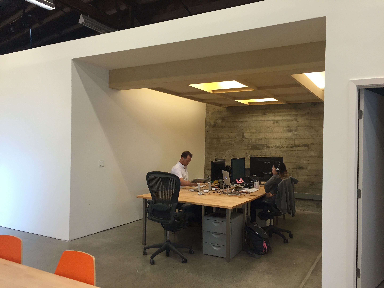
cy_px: 144
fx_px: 322
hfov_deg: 61.7
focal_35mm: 29
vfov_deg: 48.2
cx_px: 192
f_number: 2.2
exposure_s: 1/30
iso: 40
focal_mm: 4.15
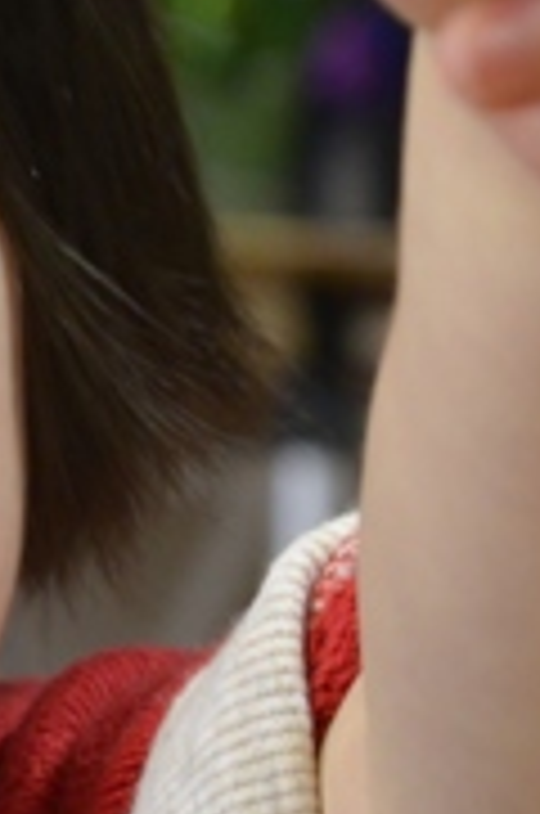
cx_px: -446
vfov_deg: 6.6
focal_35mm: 312
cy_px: 807
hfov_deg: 4.3
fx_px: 7046
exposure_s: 1/60
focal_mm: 55
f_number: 5.6
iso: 2800
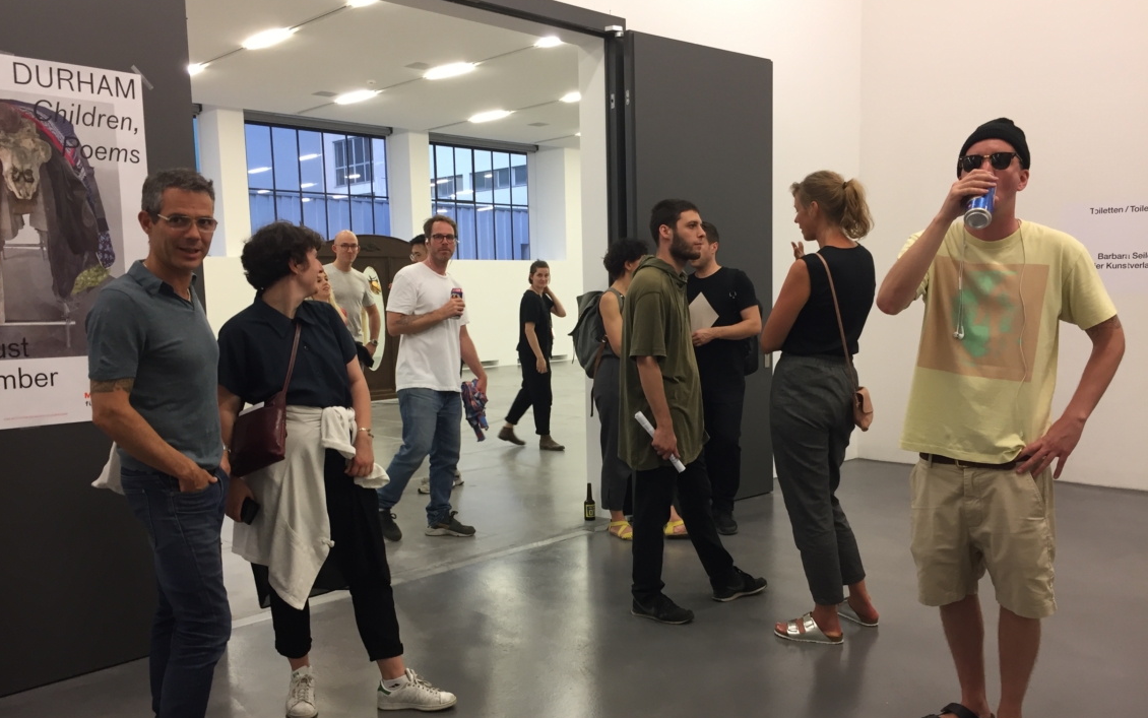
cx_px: 573
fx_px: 970
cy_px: 411
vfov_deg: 40.5
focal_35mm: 31
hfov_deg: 61.2
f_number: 2.2
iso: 80
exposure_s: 1/33
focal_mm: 4.15
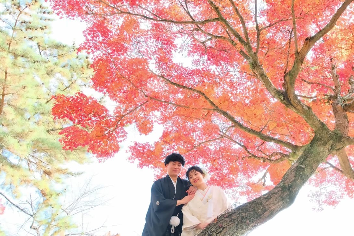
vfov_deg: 38.8
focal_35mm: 34
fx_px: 334
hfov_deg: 55.0
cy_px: 130
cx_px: 228
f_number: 7.1
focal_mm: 17
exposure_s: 1/125
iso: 2000
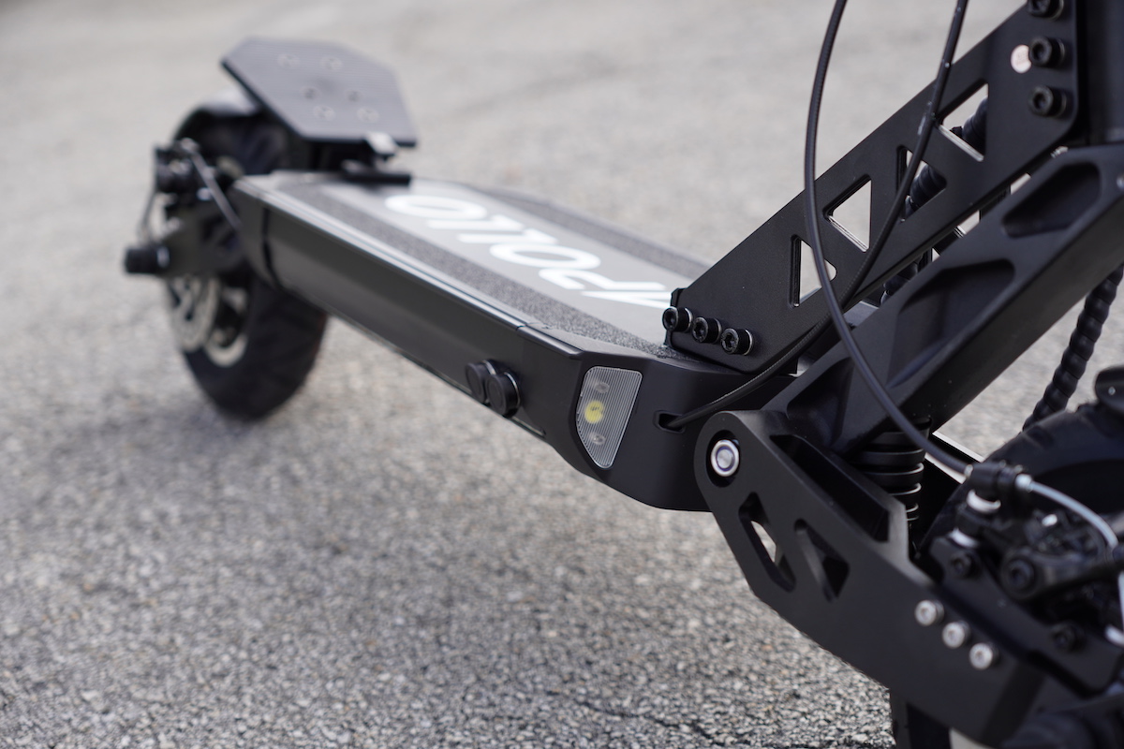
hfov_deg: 31.2
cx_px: 562
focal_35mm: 64
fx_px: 2014
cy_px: 374
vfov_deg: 21.1
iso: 100
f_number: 2.8
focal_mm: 43
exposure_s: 1/500
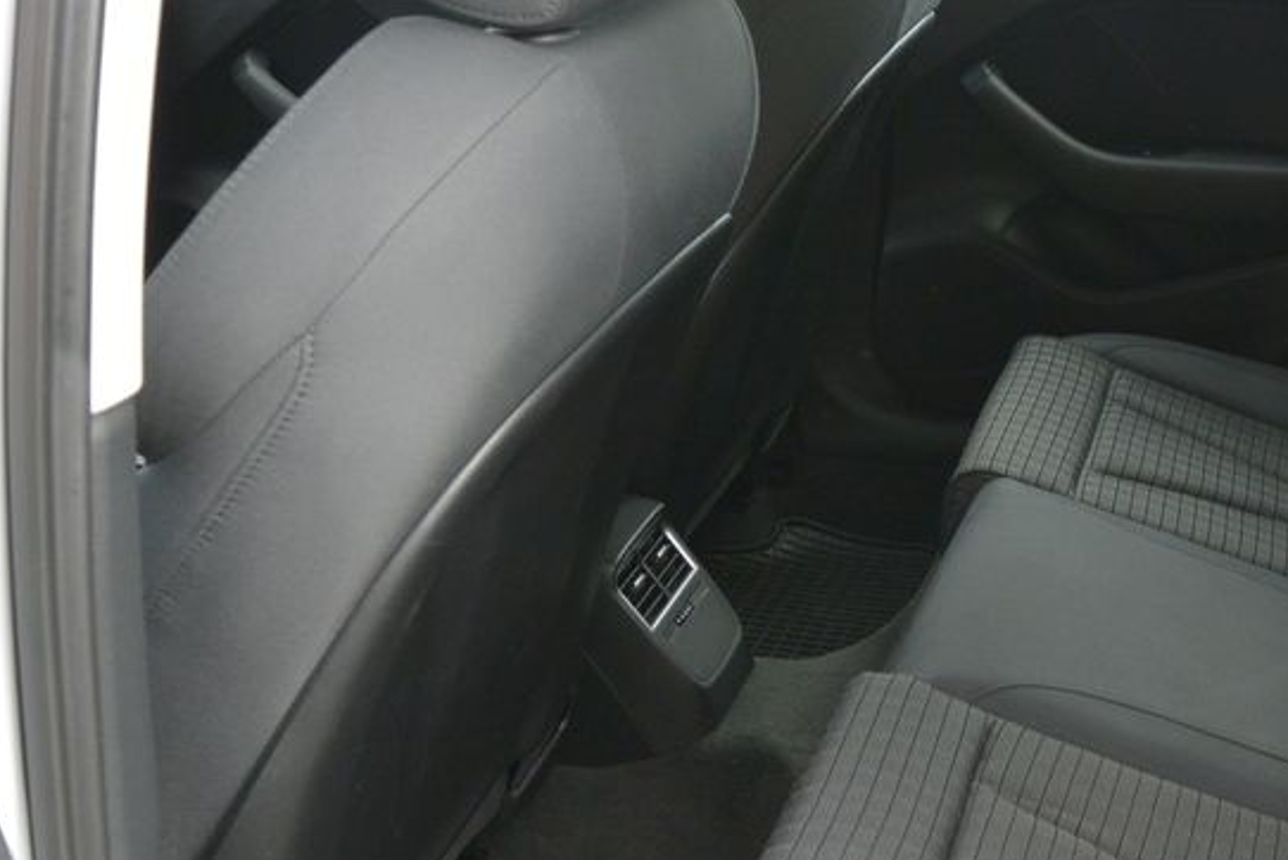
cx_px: 1036
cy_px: 602
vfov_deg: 26.3
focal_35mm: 51
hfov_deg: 37.4
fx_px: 1826
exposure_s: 1/125
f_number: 3.5
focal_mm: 10
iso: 220
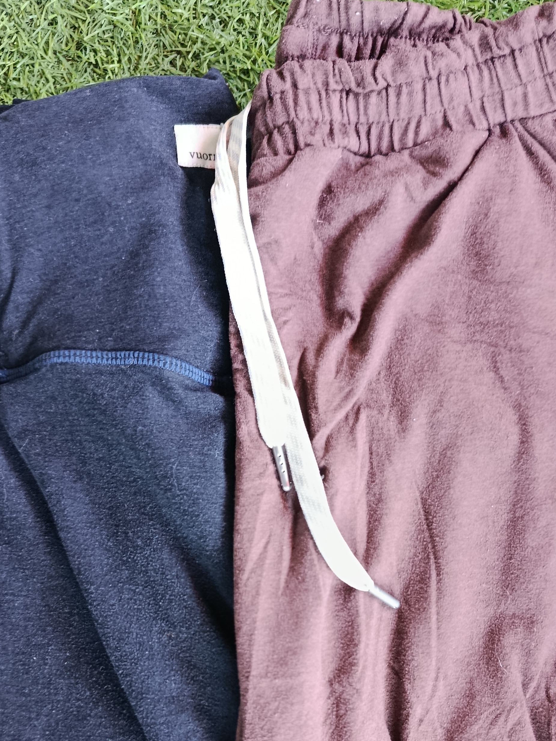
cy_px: 567
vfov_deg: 46.0
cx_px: 292
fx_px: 835
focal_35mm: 39
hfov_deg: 36.8
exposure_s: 1/40
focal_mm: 5.24
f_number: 1.7
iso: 1271
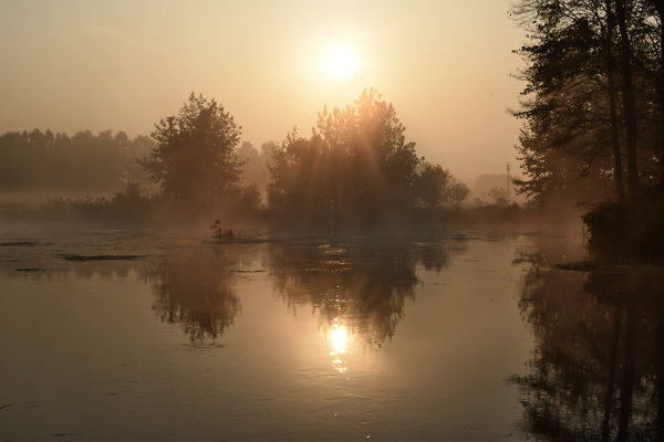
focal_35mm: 51
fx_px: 941
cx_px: 332
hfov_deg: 38.9
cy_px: 221
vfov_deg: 26.5
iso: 200
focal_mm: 34
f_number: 29
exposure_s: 1/100
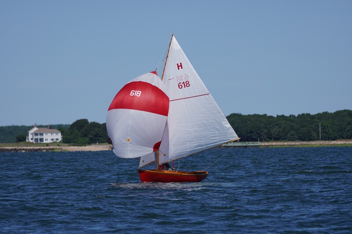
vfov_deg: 4.1
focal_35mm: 332
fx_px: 3240
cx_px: 176
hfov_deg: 6.2
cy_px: 117
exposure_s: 1/1600
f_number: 5.6
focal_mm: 221
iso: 125
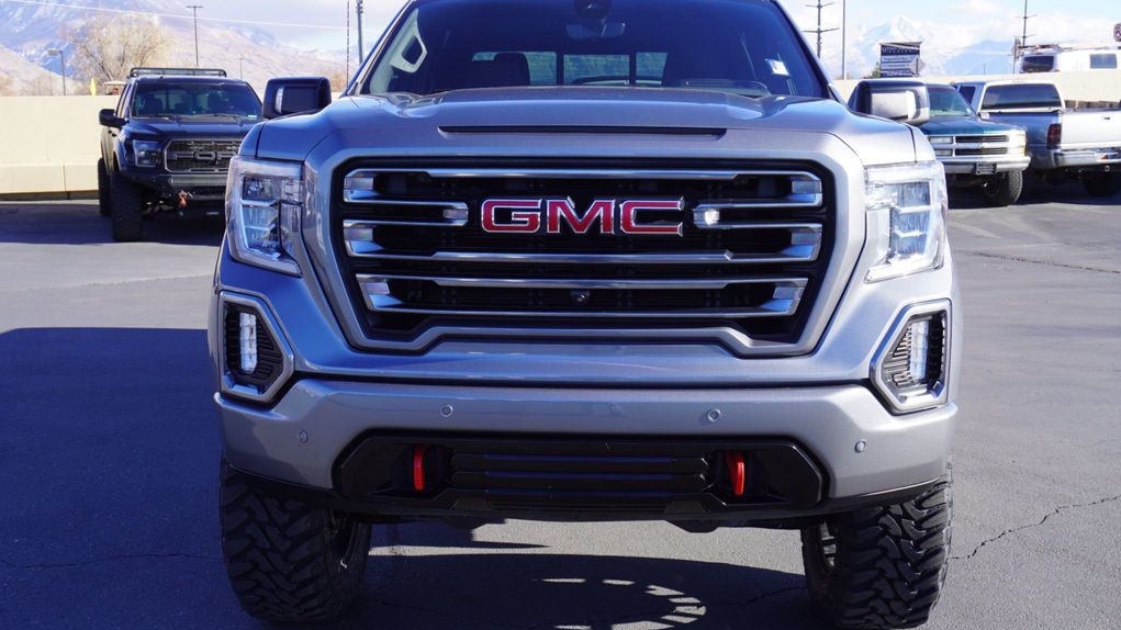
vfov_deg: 29.0
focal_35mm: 41
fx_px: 1219
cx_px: 561
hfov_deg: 49.4
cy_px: 314
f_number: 8
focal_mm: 26
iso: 100
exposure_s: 1/100
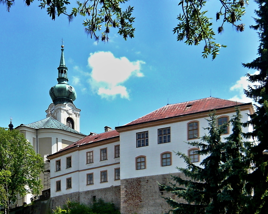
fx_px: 381
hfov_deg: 38.5
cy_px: 141
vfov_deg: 31.2
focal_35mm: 48
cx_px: 101
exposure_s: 1/800
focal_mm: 4.6
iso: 100
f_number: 2.8
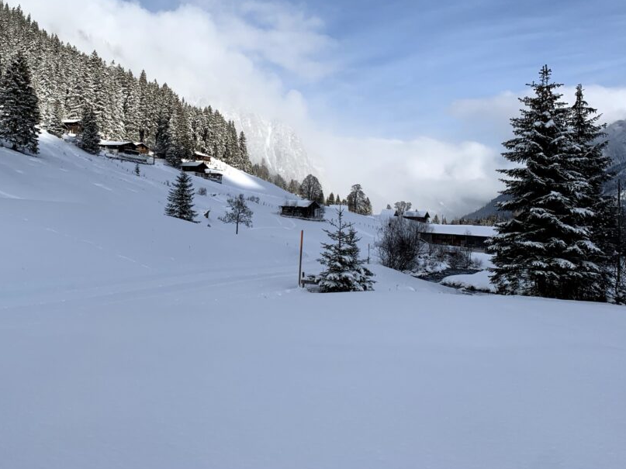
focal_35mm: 33
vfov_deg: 42.7
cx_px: 233
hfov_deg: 54.7
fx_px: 597
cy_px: 181
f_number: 1.8
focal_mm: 4.25
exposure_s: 1/4098
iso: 25
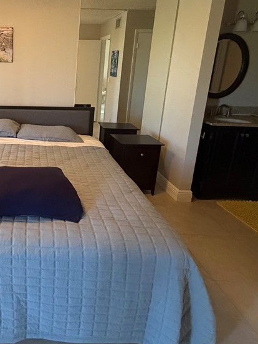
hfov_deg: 47.7
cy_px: 123
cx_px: 26
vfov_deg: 66.0
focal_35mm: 26
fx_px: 258
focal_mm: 2.22
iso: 640
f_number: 2.2
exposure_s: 1/60
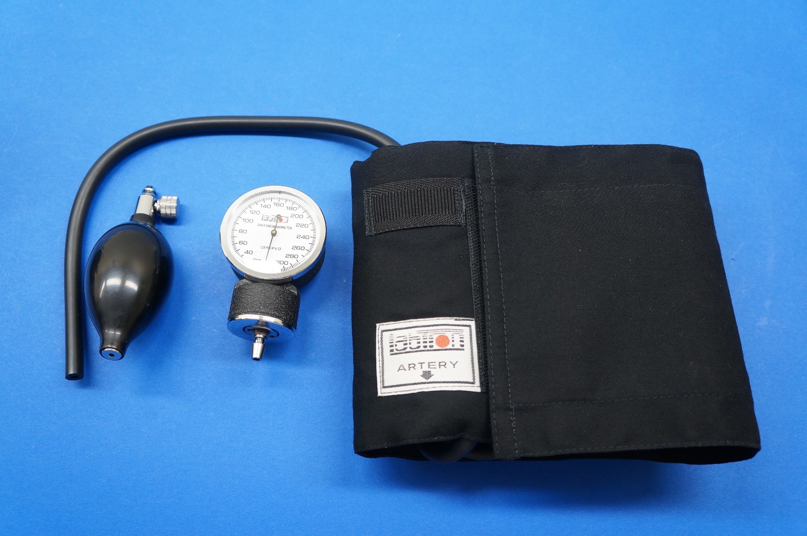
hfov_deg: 53.2
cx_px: 404
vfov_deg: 36.8
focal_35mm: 36
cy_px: 268
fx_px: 806
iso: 400
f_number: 4
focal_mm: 24
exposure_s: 1/60
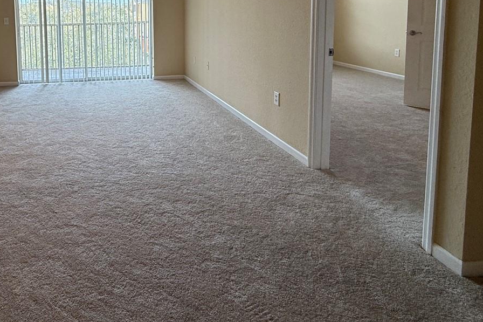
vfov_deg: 45.4
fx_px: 349
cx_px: 106
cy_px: 39
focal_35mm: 26
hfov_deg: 64.2
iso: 80
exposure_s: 1/120
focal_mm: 2.22
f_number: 2.2
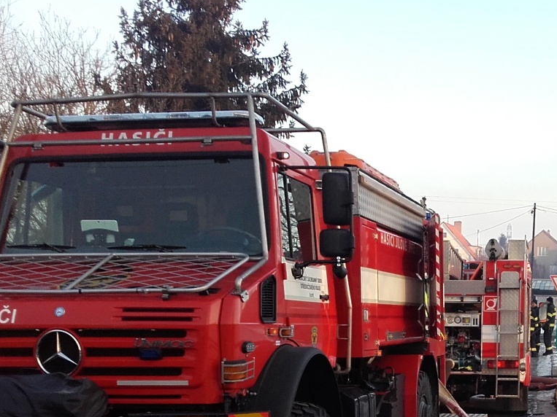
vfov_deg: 22.0
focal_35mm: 65
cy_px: 382
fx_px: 1046
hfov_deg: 29.3
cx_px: 431
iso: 50
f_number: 2.2
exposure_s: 1/139
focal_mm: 3.31
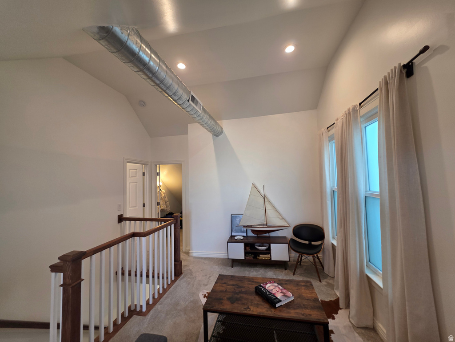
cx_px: 228
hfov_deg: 106.2
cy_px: 171
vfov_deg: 89.9
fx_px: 171
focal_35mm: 13
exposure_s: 1/33.1
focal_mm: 2.2
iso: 80
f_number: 1.9
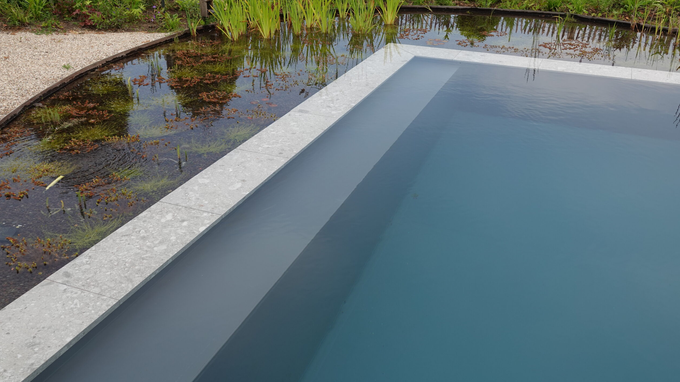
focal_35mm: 35
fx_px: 631
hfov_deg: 56.6
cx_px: 342
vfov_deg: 33.7
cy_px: 175
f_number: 4
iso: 100
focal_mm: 12.04
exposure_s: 1/320
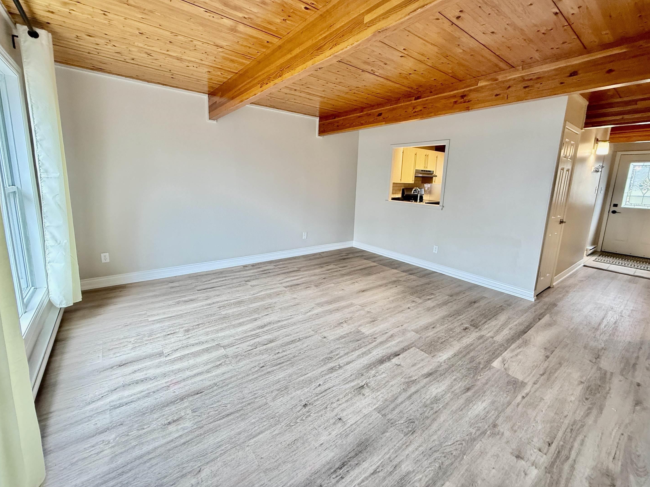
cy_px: 227
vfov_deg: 81.6
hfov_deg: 98.2
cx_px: 328
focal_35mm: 15
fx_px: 282
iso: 320
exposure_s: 1/60
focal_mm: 2.22
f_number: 2.2
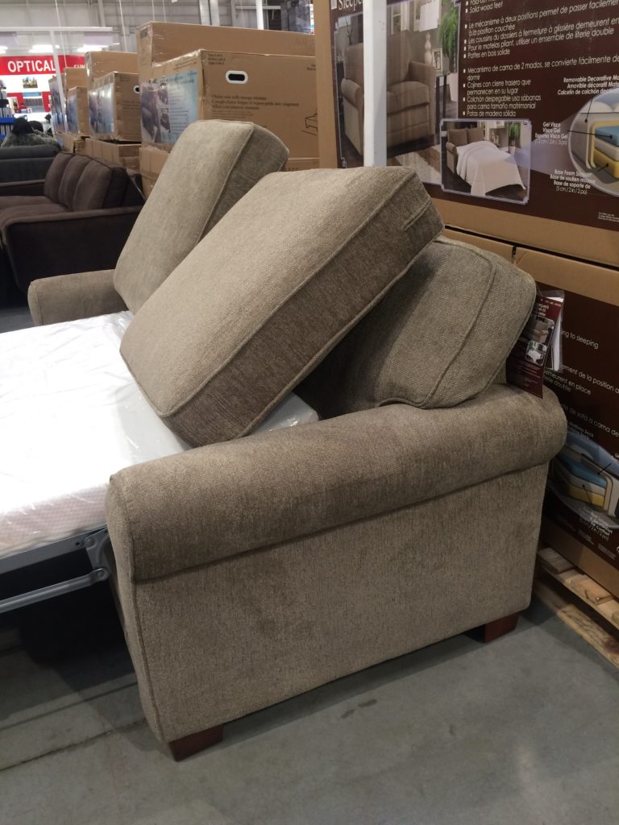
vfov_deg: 61.7
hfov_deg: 48.2
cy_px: 412
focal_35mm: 29
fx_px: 691
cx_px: 310
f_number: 2.2
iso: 64
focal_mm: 4.15
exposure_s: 1/30
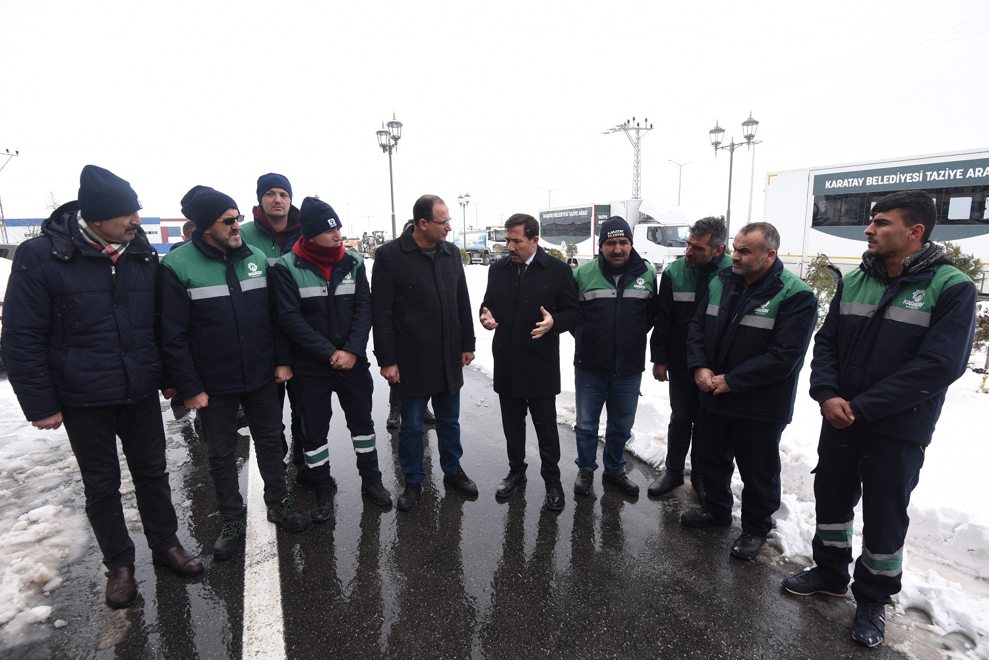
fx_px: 440
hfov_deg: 96.7
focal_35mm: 16
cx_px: 494
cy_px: 330
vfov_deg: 73.8
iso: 200
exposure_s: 1/320
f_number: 6.3
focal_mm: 16
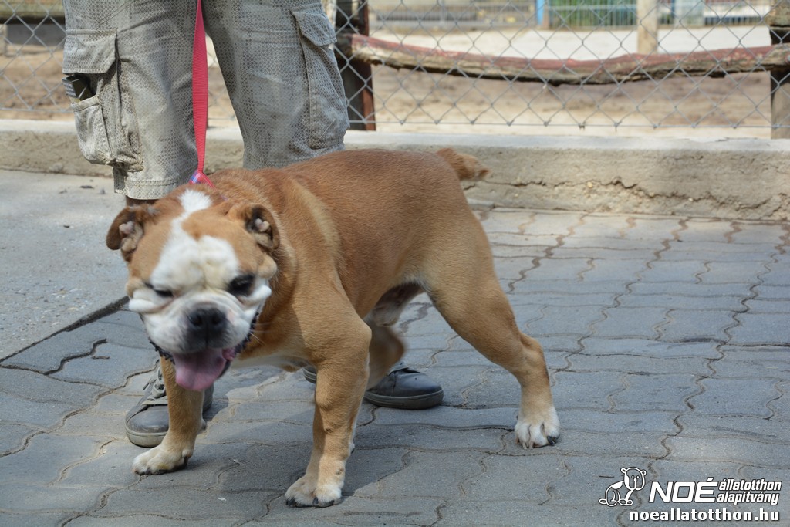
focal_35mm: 87
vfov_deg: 15.7
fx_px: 1909
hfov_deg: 23.4
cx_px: 395
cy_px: 264
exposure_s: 1/160
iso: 100
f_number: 8
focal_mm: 58
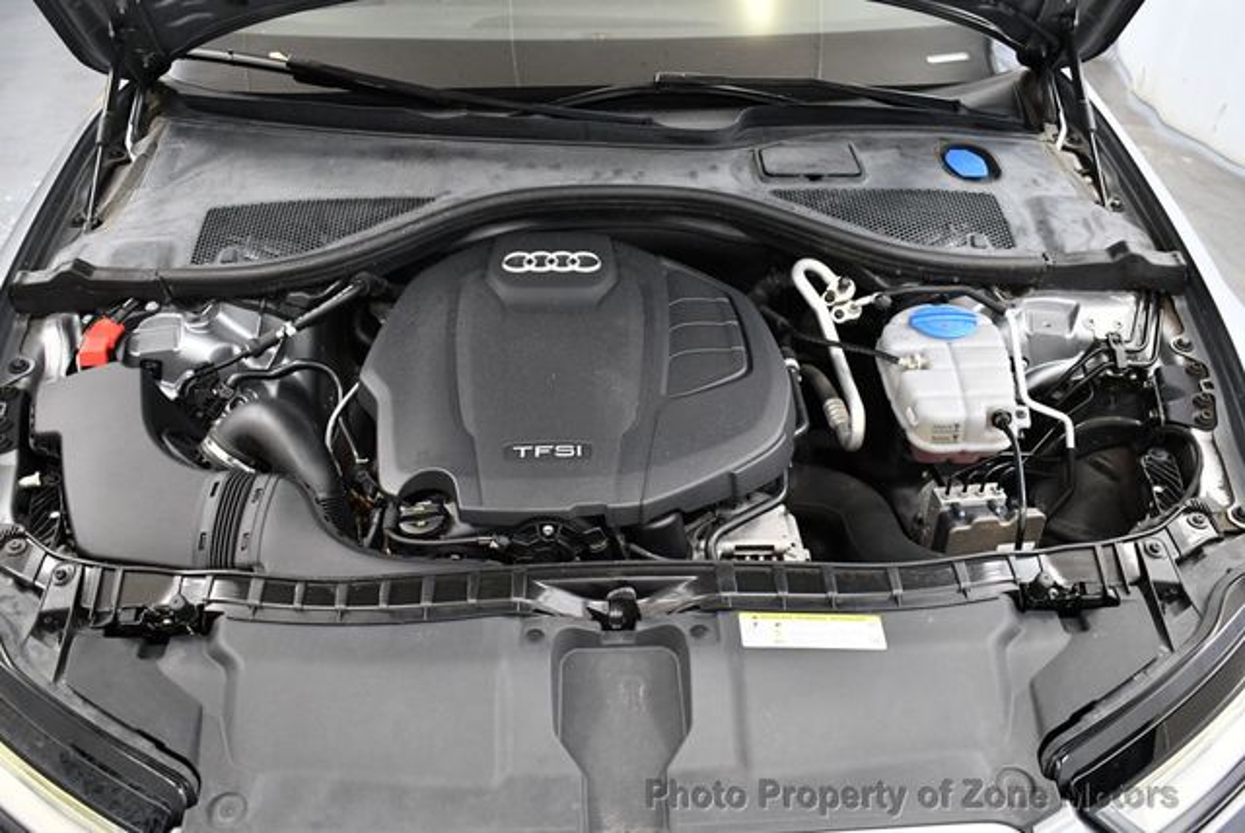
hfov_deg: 53.1
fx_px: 1246
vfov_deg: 36.9
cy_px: 416
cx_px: 622
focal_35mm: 36
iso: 2000
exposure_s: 1/125
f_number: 3.5
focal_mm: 18
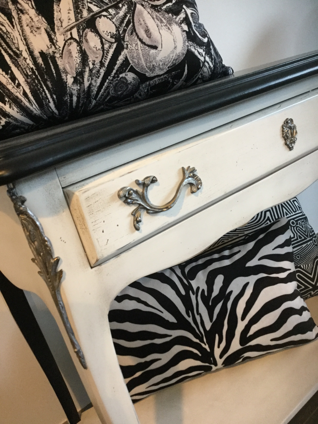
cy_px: 212
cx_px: 159
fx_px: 380
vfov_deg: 58.4
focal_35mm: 31
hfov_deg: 45.4
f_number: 2.4
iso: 200
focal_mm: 3.3
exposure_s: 1/33
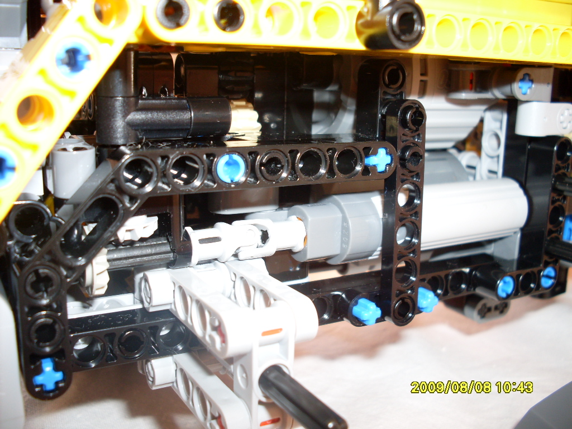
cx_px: 286
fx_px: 628
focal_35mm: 38
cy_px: 214
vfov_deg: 37.7
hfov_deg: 49.0
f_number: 2.8
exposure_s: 1/45
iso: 100
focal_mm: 6.3
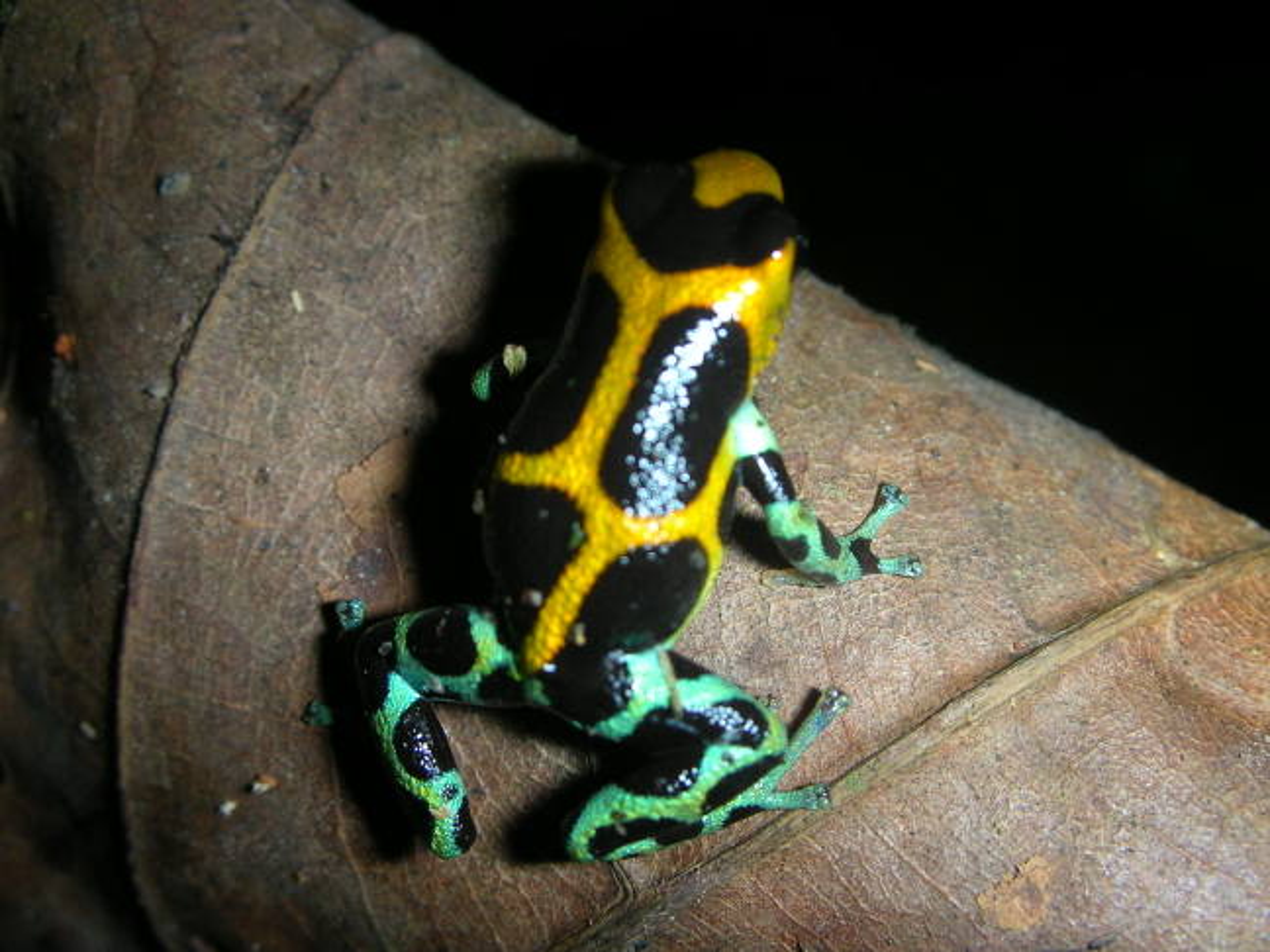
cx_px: 635
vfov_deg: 27.5
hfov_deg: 36.2
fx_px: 1944
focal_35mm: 53
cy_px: 476
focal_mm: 8.8
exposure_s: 1/60.1
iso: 50
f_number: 10.5
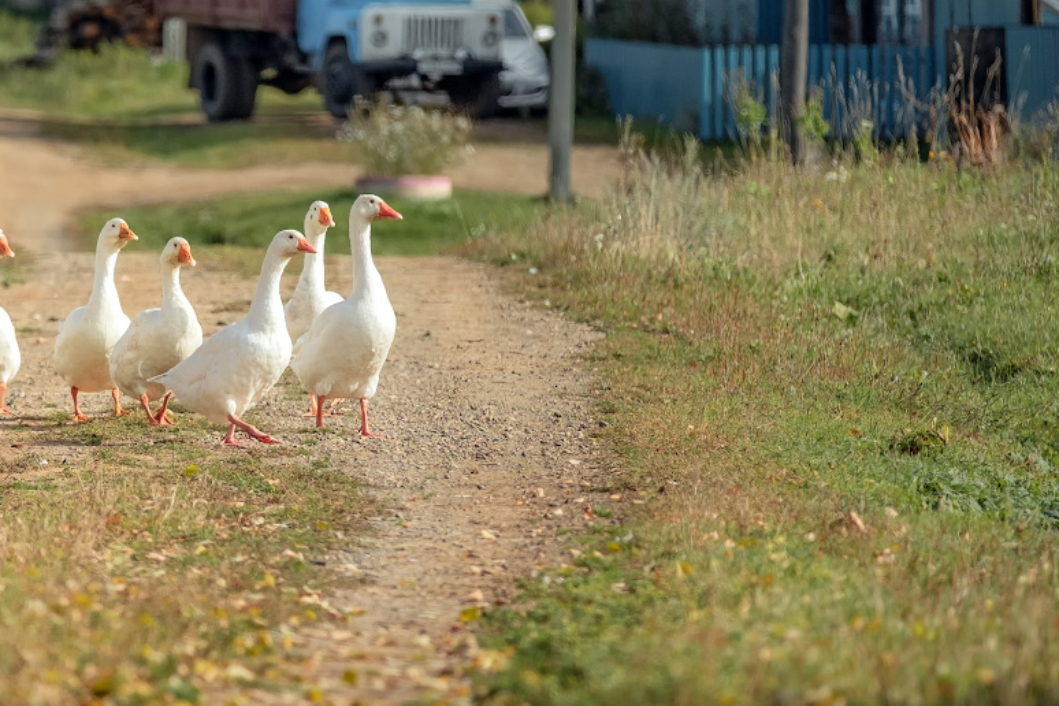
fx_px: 11177
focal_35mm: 380
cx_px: 220
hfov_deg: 5.4
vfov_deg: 3.6
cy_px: 180
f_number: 2.8
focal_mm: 140
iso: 400
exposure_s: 1/2700
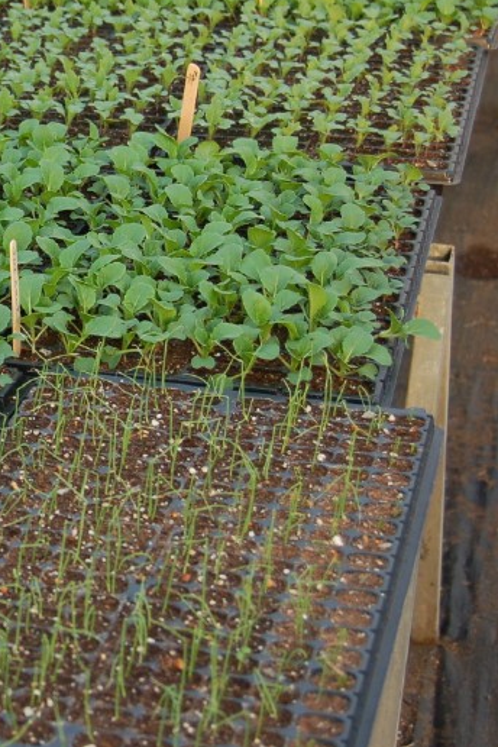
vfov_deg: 18.1
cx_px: -172
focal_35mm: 113
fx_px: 2345
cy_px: 263
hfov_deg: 11.8
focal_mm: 38
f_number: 5
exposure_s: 1/100
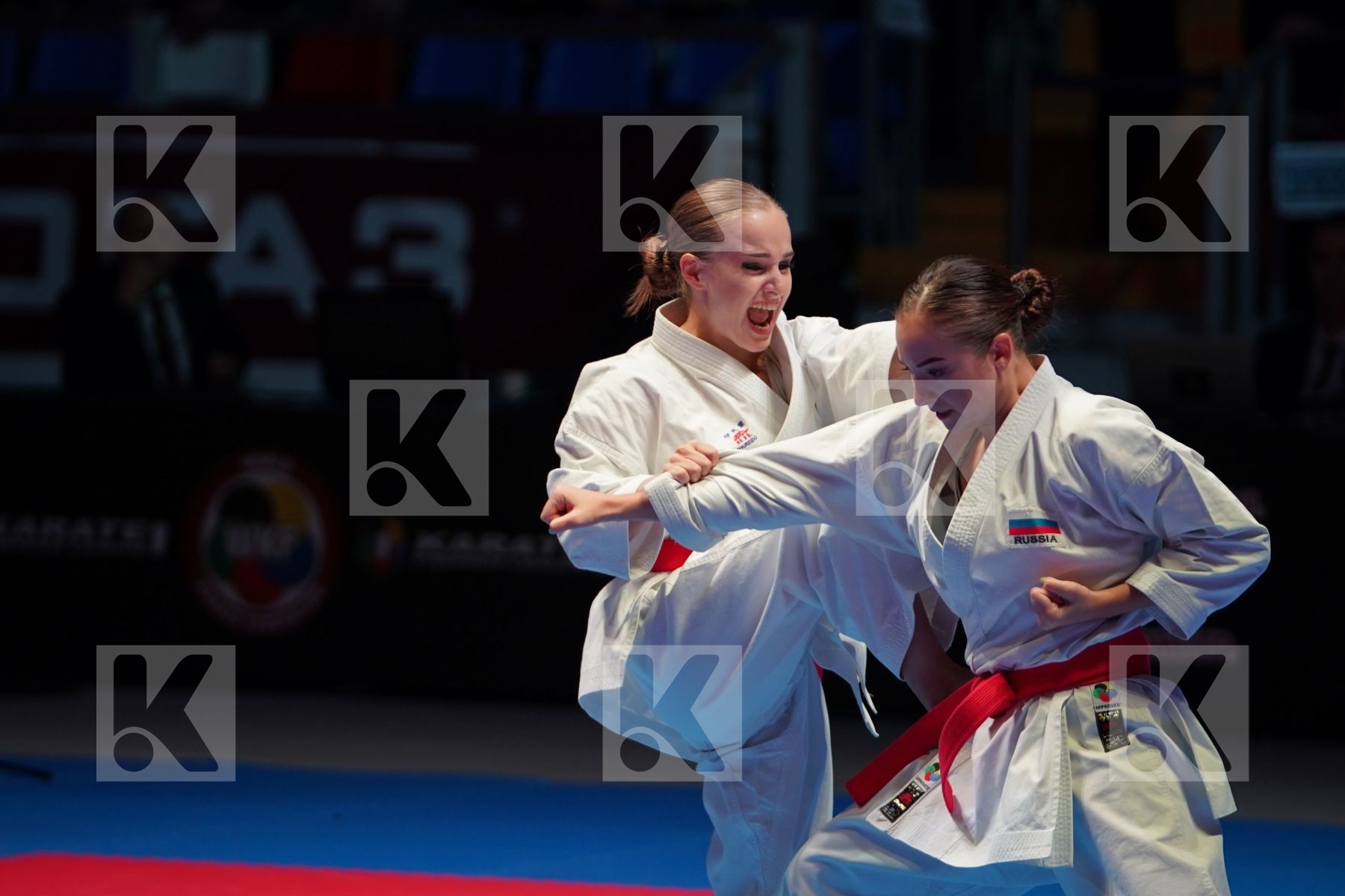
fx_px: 9078
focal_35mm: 243
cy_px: 448
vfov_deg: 5.7
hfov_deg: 8.5
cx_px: 672
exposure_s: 1/500
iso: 800
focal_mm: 162
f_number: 2.8
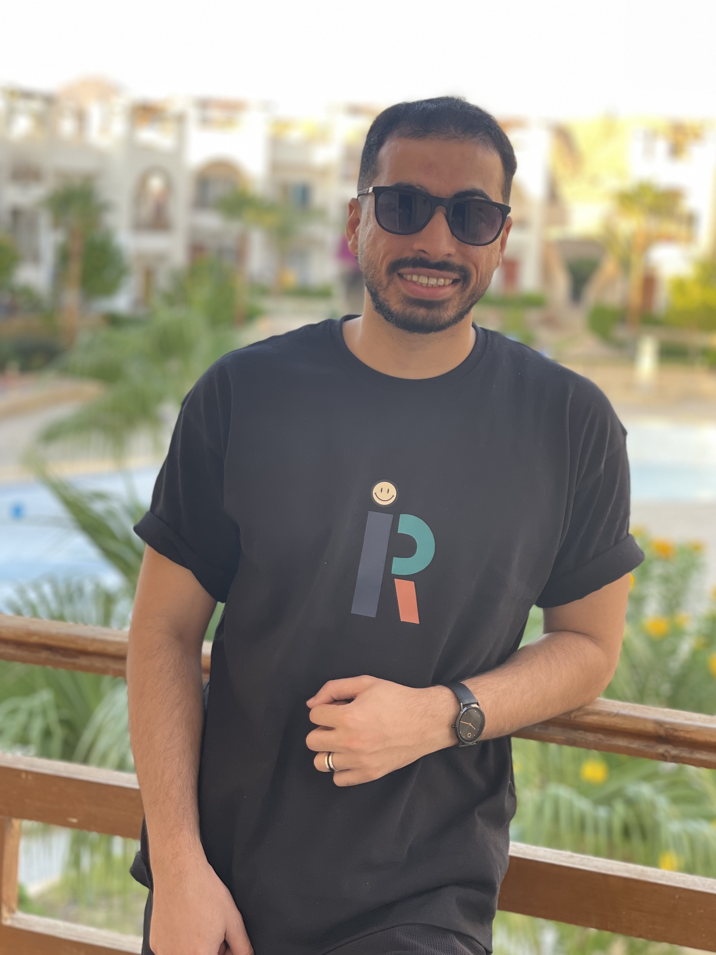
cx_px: 358
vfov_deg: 29.8
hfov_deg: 22.6
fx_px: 1793
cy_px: 479
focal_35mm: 65
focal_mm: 7.5
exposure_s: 1/121
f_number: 2.2
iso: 80
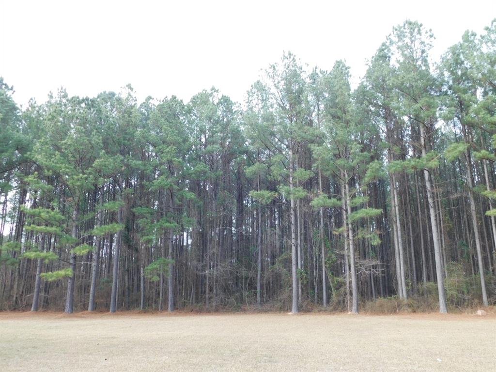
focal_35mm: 30
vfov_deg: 46.8
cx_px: 248
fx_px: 430
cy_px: 186
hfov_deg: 60.0
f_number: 3.2
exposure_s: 1/80
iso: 125
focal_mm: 5.3
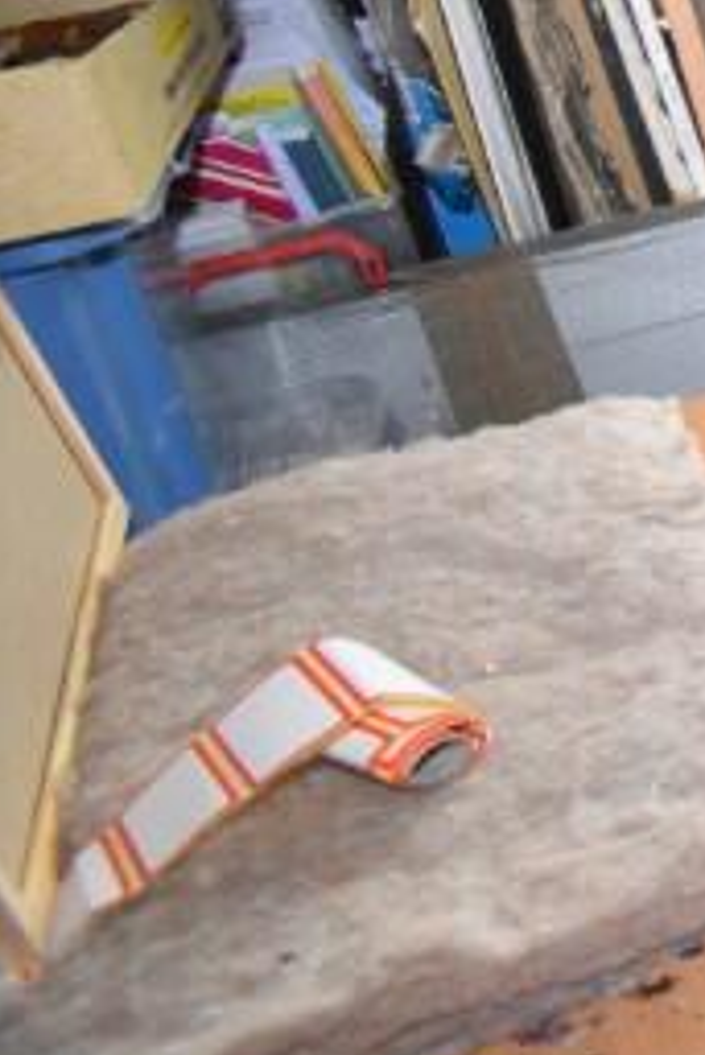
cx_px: 2103
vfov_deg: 31.6
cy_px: 80
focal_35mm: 60
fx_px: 1760
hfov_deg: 11.6
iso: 1800
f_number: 4.5
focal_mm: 10
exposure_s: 1/125
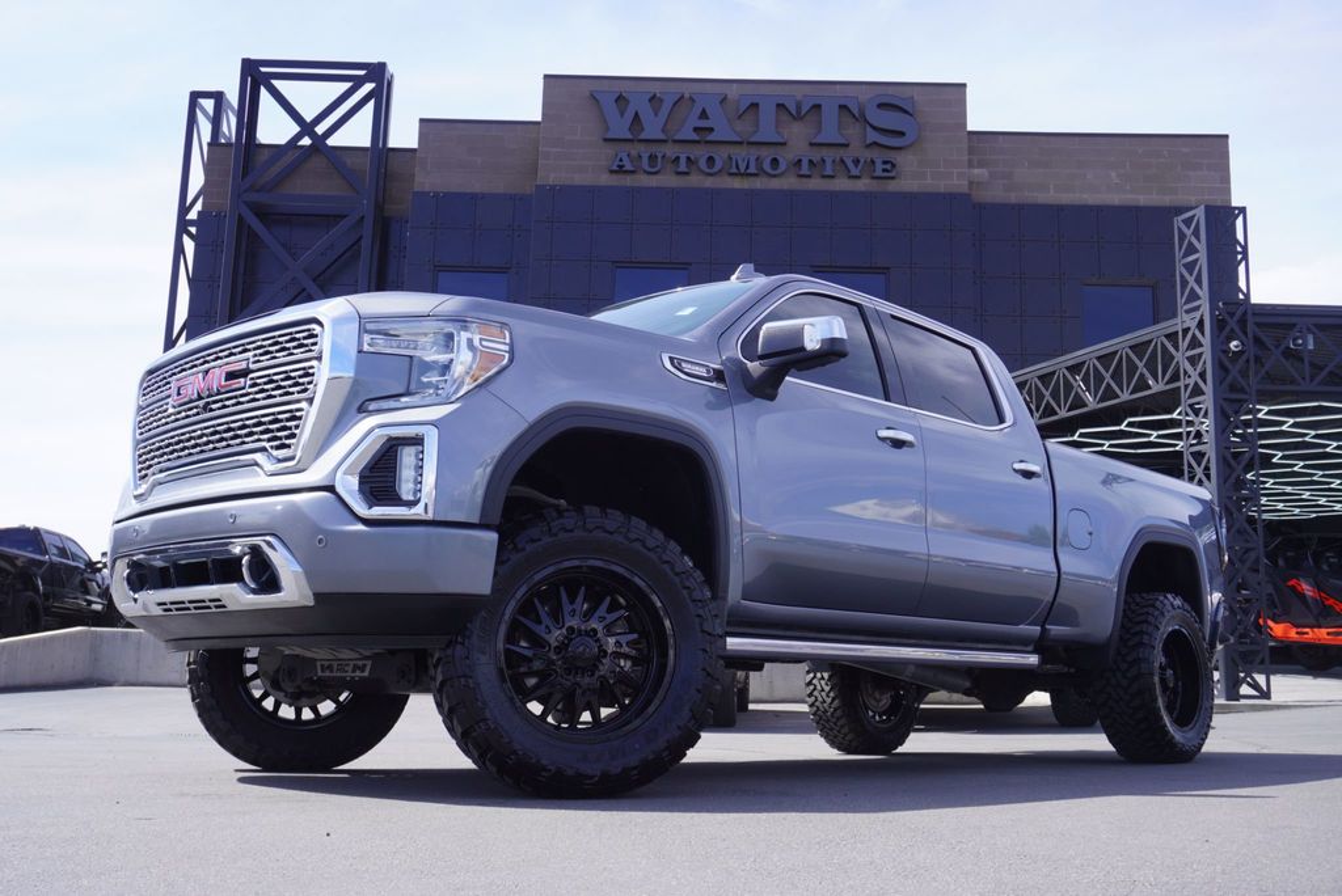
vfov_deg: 36.9
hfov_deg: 53.1
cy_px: 448
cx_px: 671
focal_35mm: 36
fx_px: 1343
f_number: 7.1
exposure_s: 1/160
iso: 100
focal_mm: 24
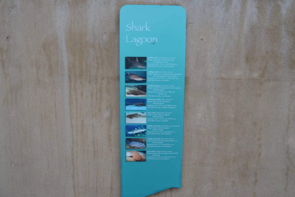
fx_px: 246
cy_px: 100
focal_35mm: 30
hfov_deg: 61.9
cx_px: 149
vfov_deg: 43.6
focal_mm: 18
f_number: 7.1
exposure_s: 1/200
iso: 200
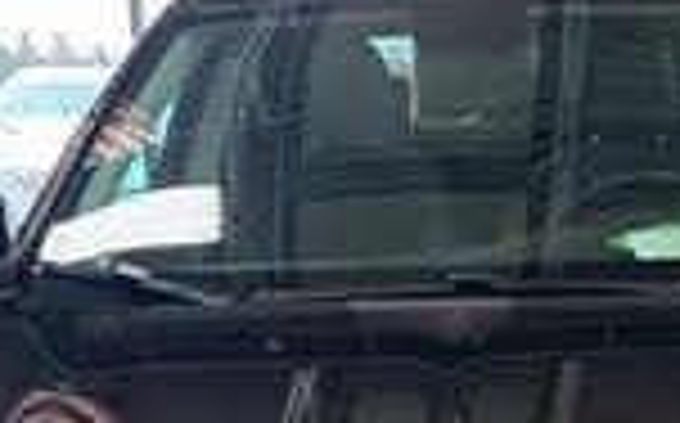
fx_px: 1573
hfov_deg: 24.2
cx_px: 473
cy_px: 554
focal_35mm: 85
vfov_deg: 14.6
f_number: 1.78
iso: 160
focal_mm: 6.76
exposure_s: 1/60
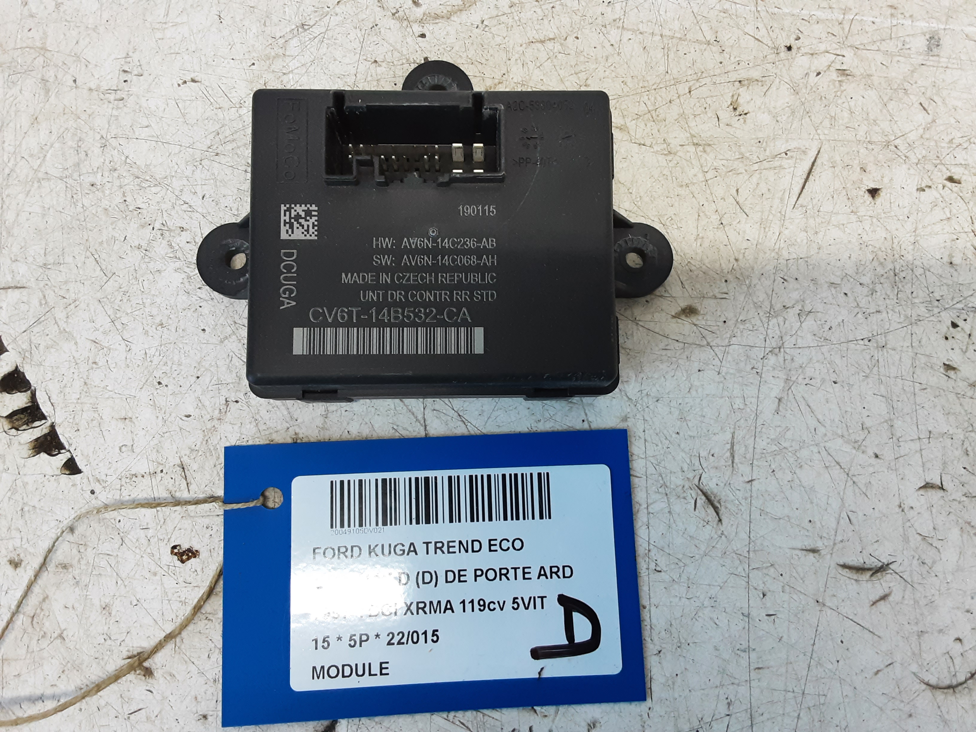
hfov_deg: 65.3
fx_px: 761
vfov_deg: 51.4
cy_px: 366
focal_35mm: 27
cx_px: 488
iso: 160
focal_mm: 2.91
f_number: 1.9
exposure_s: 1/50
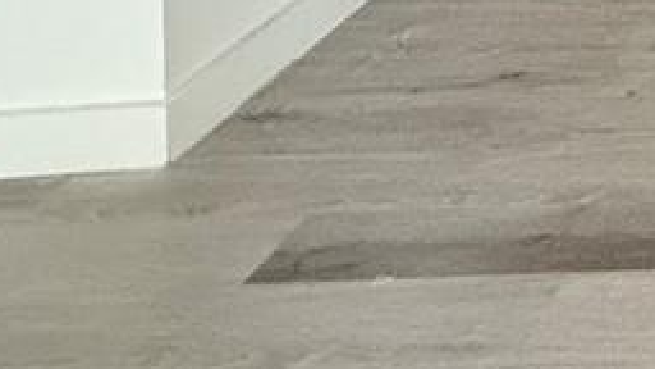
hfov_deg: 23.0
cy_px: -515
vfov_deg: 13.9
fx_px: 1059
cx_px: 1113
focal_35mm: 61
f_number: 2.2
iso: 640
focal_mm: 2.22
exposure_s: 1/60
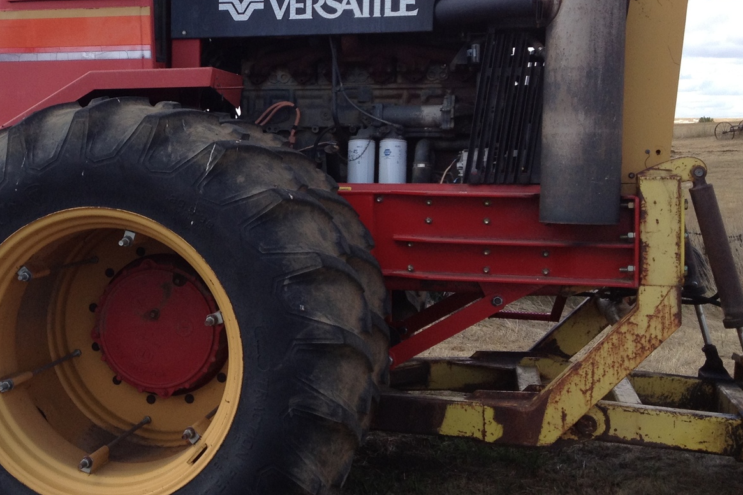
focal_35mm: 64
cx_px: 130
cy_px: 187
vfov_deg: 21.2
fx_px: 1321
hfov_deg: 30.5
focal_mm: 4.28
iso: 64
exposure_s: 1/800
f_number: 2.4
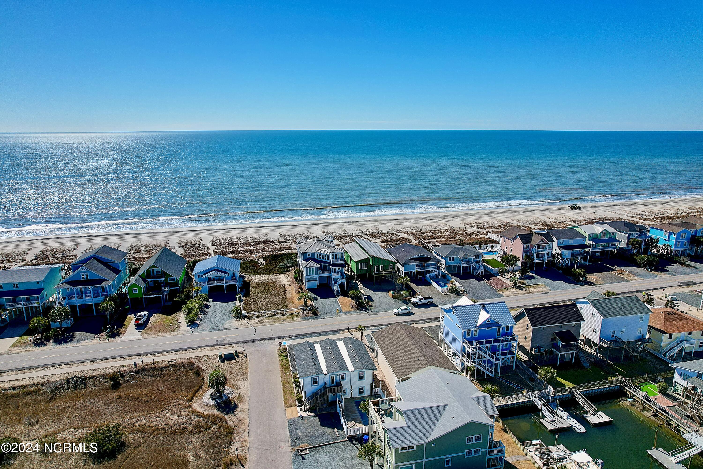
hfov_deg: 78.6
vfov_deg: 57.2
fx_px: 430
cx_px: 352
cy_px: 234
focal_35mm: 22
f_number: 2.8
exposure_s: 1/1000
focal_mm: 8.4
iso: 120
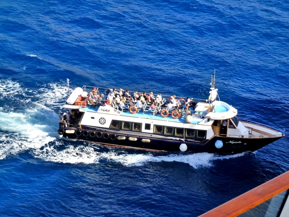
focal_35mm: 121
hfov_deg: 16.3
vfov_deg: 12.2
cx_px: 144
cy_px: 108
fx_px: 1010
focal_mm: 21.7
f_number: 5.1
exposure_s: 1/320
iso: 250
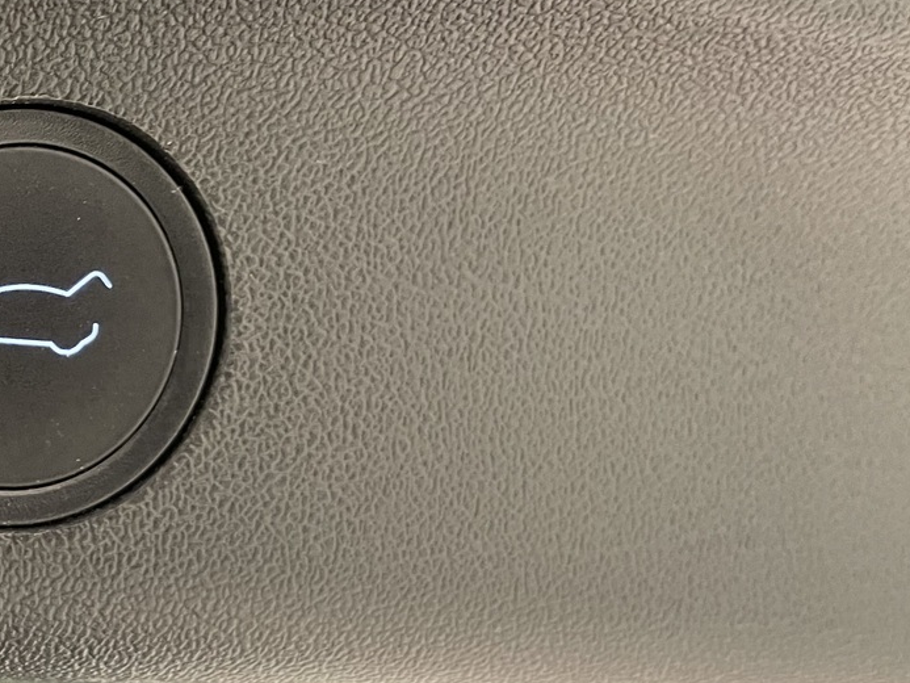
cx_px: 8
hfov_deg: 32.7
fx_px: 1420
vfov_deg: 27.0
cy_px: 293
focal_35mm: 54
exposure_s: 1/25
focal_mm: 4.2
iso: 640
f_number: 1.6
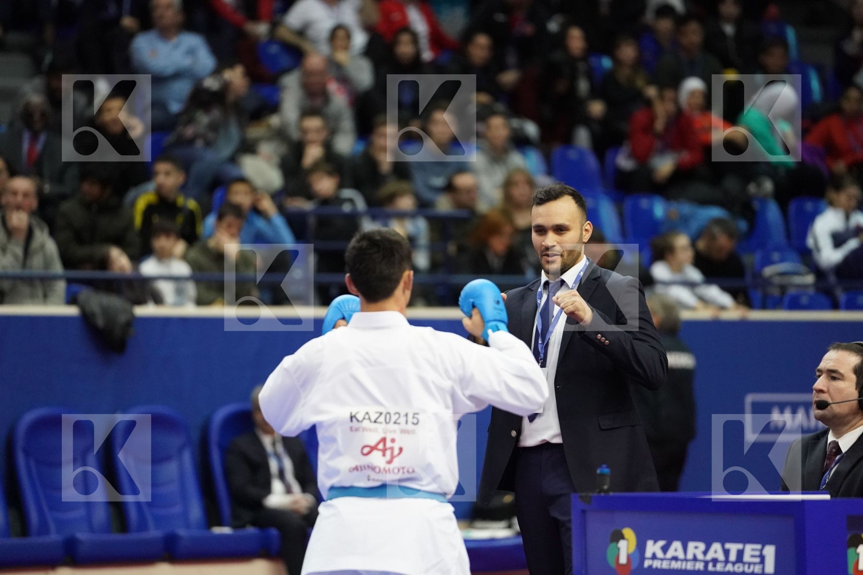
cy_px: 288
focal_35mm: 200
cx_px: 432
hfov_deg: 10.3
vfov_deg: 6.9
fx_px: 4794
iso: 6400
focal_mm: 200
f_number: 2.8
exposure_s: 1/1000
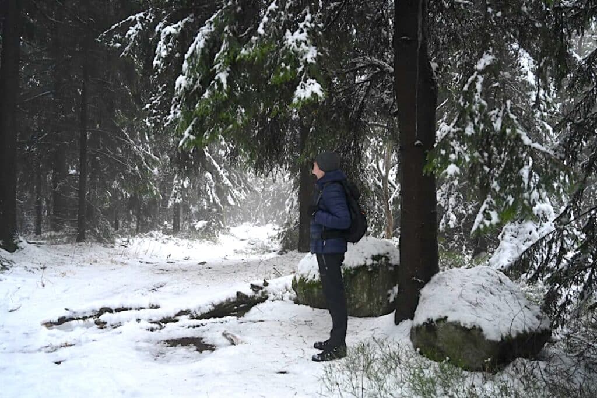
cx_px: 298
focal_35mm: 31
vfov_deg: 42.3
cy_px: 199
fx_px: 514
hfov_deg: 60.3
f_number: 4
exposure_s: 1/125
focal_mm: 31
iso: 3200
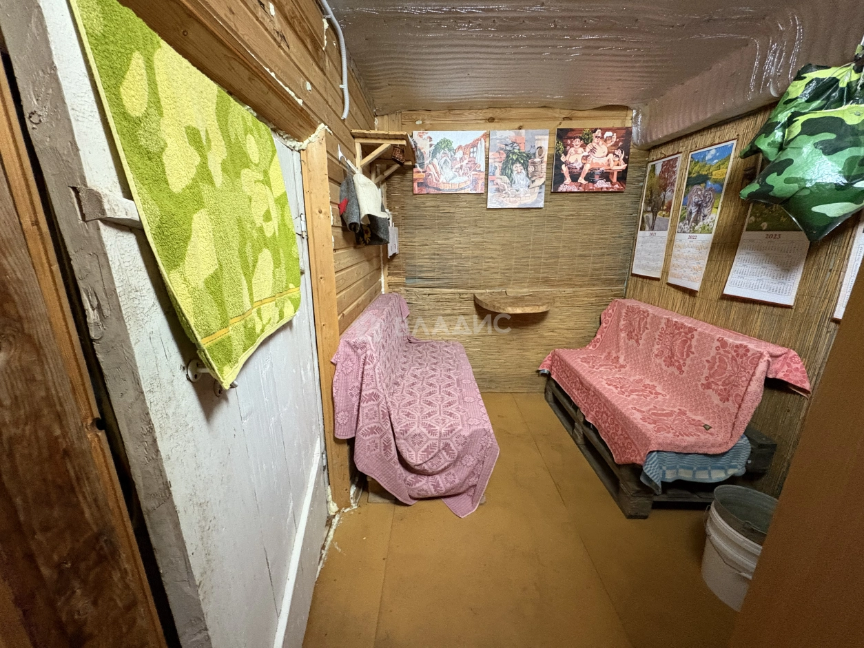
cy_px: 324
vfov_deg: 85.7
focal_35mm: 14
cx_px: 432
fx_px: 350
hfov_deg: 102.1
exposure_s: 1/50
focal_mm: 2.22
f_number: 2.2
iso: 800
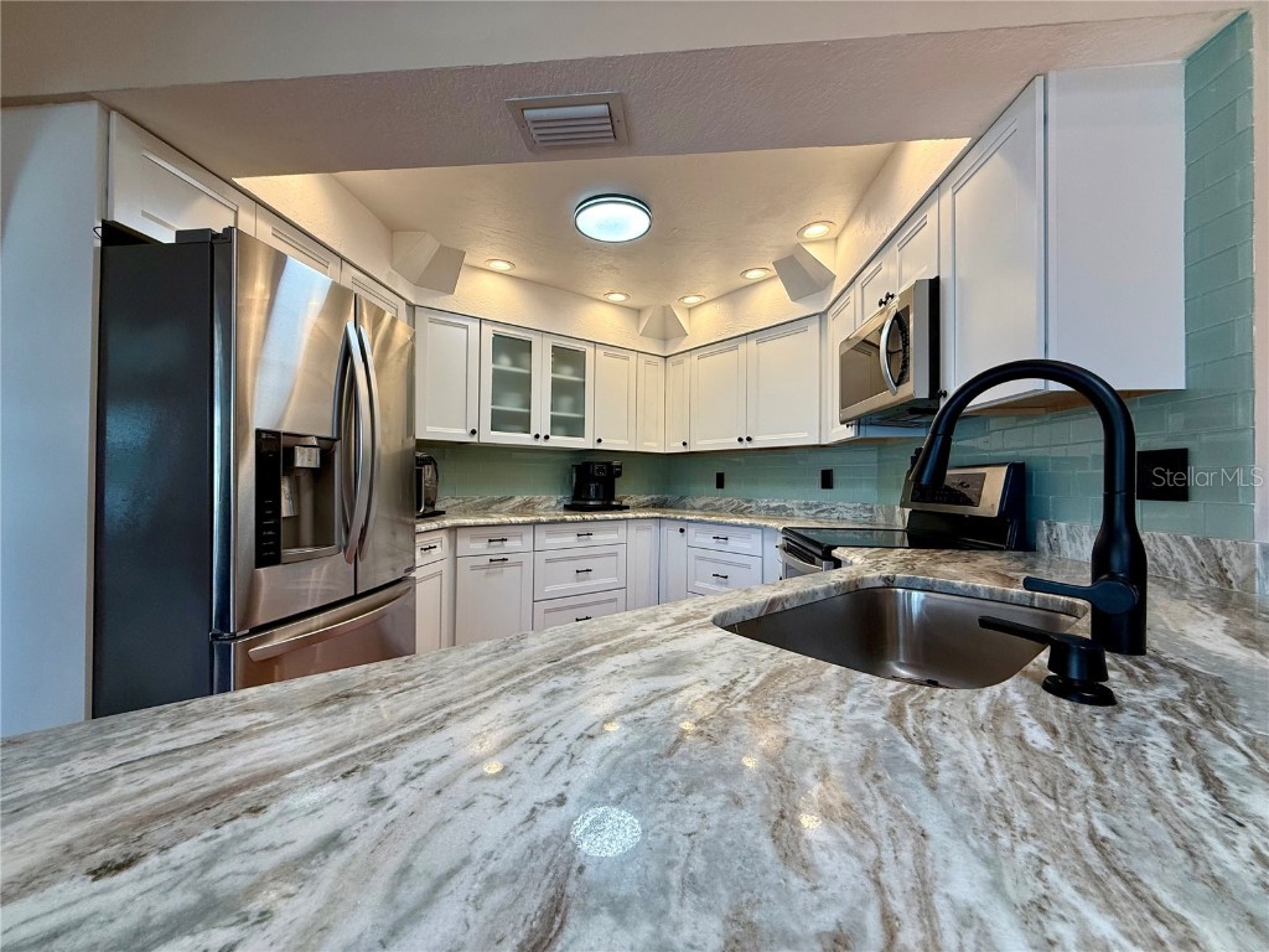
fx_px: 513
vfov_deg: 85.7
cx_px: 634
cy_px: 476
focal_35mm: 14
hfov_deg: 102.1
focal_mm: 2.22
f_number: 2.2
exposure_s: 1/120
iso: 100
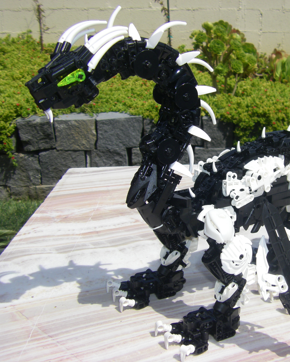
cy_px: 180
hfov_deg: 29.7
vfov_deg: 37.3
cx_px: 219
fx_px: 537
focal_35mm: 50
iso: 64
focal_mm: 6.3
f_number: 7
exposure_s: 1/400
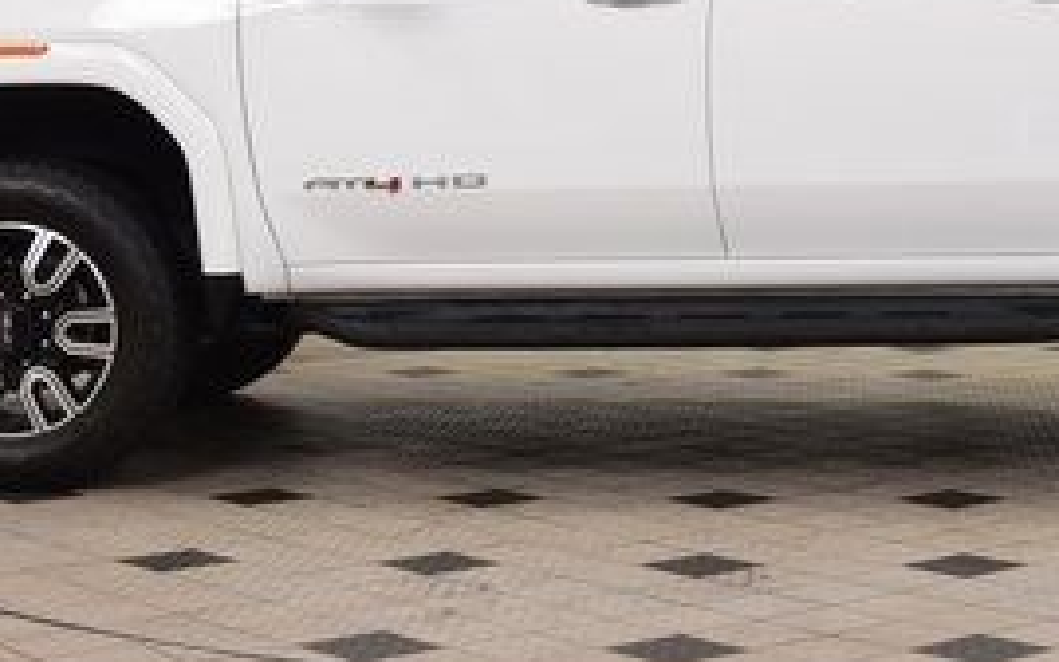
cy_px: 49
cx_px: 870
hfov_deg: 20.9
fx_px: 2834
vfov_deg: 13.2
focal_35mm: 98
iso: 1100
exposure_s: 1/60
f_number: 8
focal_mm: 27
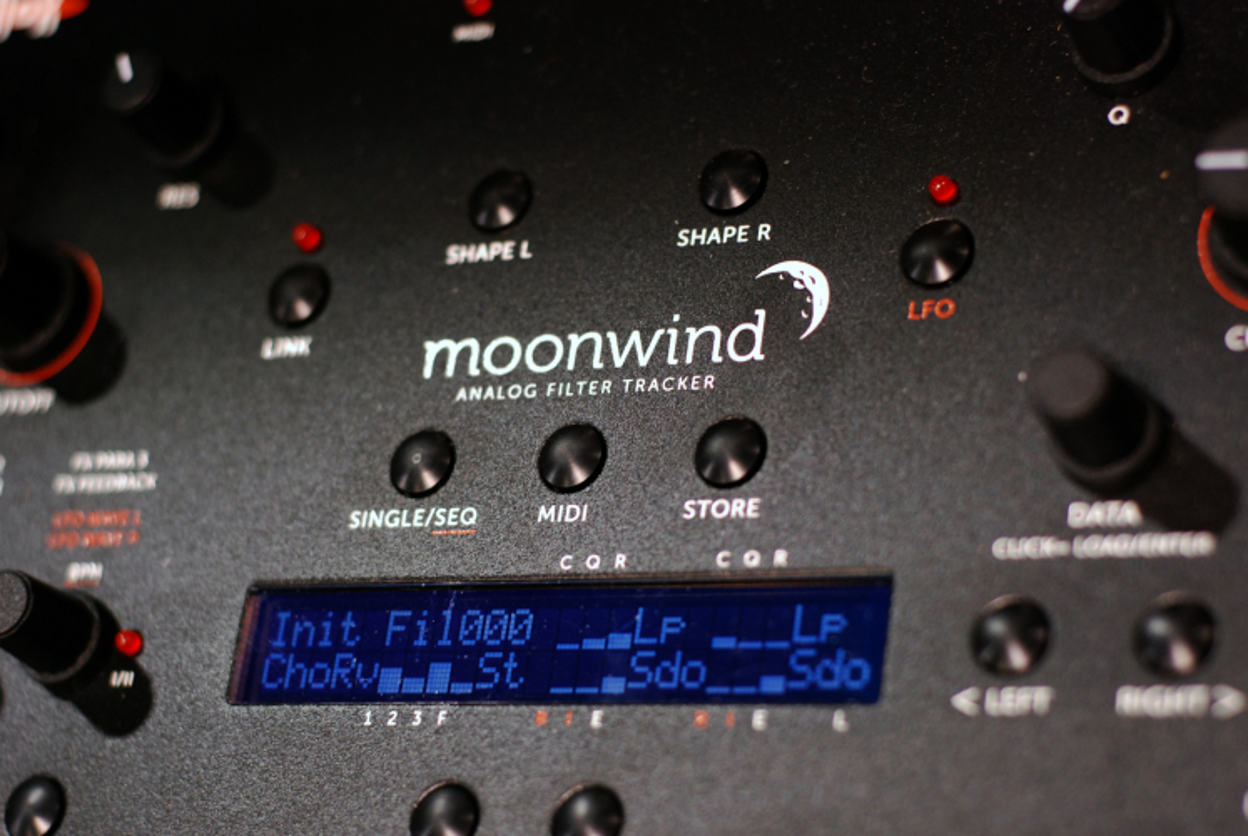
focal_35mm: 75
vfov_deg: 18.2
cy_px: 418
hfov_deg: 27.0
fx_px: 2603
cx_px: 624
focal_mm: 50
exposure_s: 1/60
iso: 640
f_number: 3.5
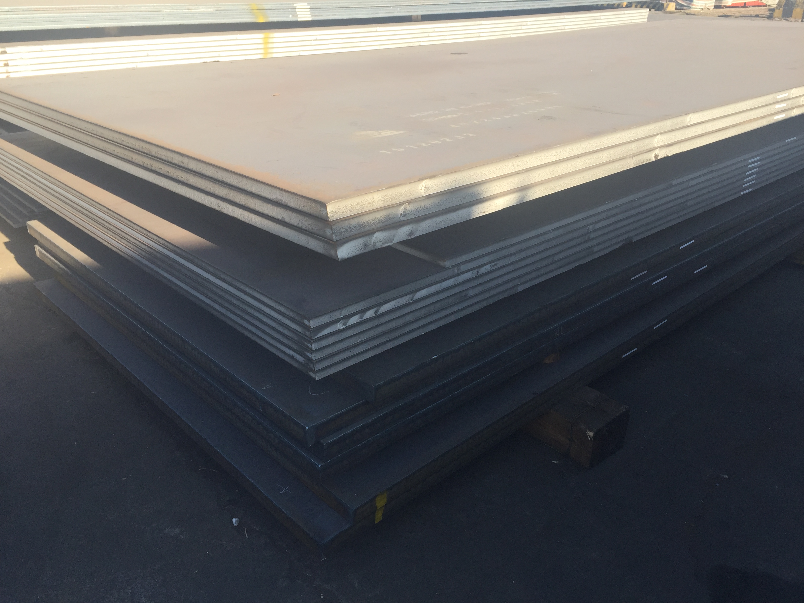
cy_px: 302
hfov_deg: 61.7
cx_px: 402
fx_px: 674
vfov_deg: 48.2
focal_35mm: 29
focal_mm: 4.15
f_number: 2.2
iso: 32
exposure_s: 1/581
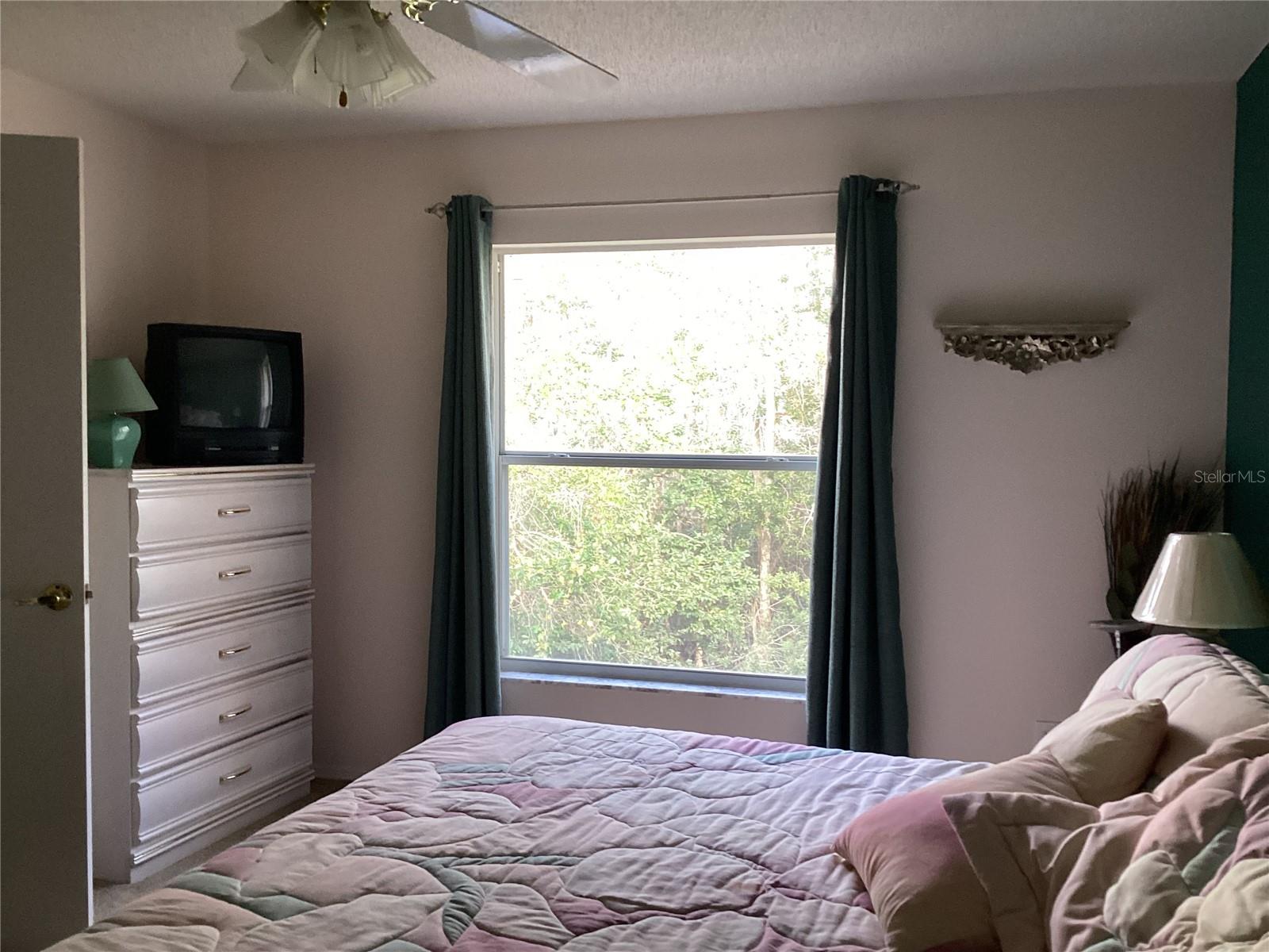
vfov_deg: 45.4
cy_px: 476
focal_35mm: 31
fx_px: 1136
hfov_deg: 58.4
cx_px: 634
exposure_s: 1/50
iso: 100
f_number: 2.4
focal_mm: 3.3
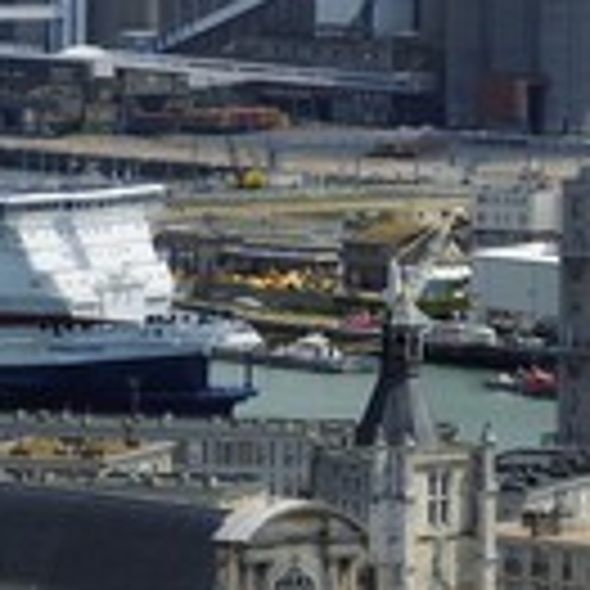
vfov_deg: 4.1
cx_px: -41
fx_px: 8138
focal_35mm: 422
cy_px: 581
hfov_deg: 4.1
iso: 200
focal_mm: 155
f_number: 11
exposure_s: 1/250
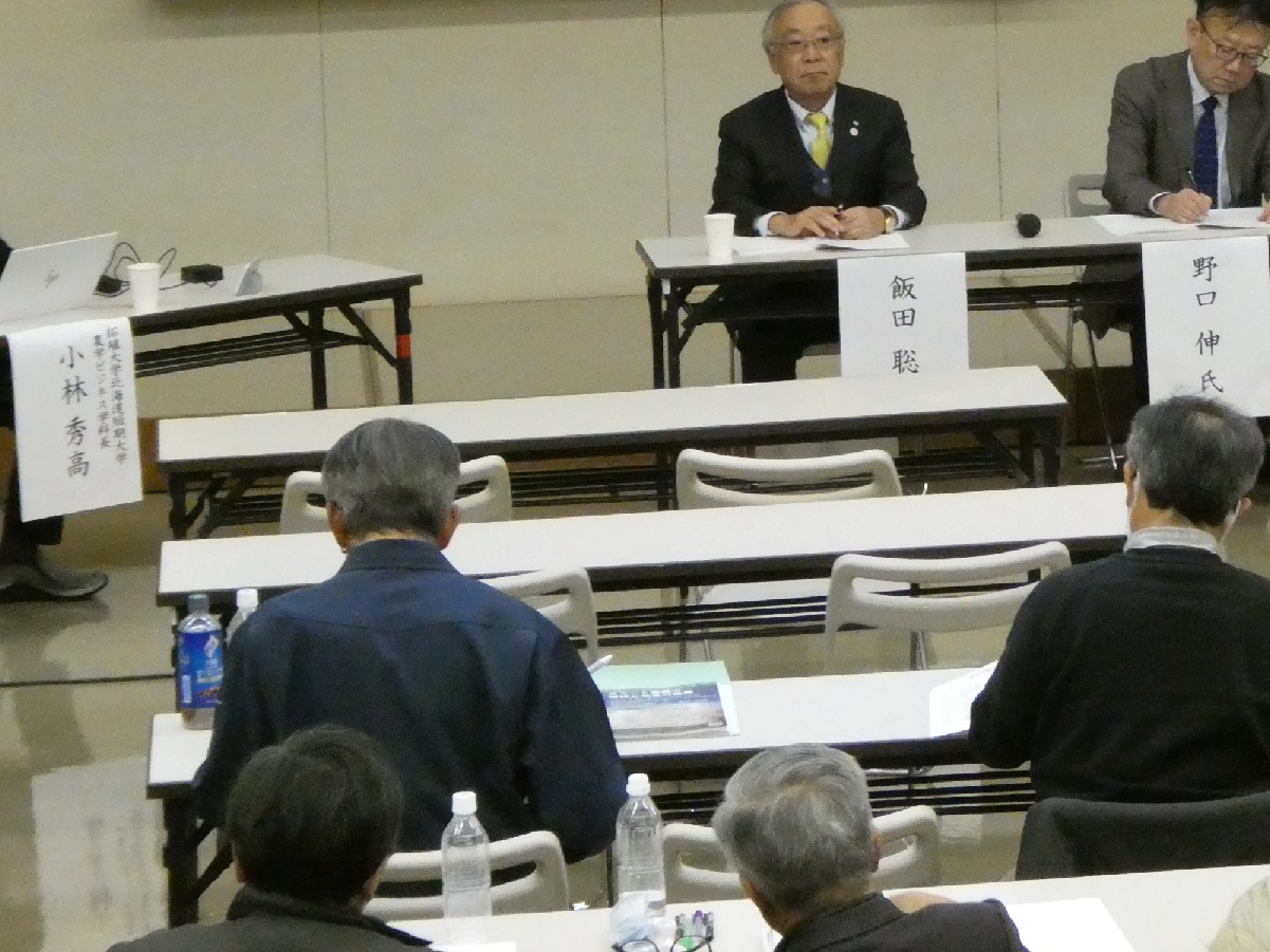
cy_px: 52
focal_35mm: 163
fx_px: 5981
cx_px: 957
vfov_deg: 9.1
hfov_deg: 12.1
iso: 1600
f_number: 4.7
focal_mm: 14.1
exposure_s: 1/80
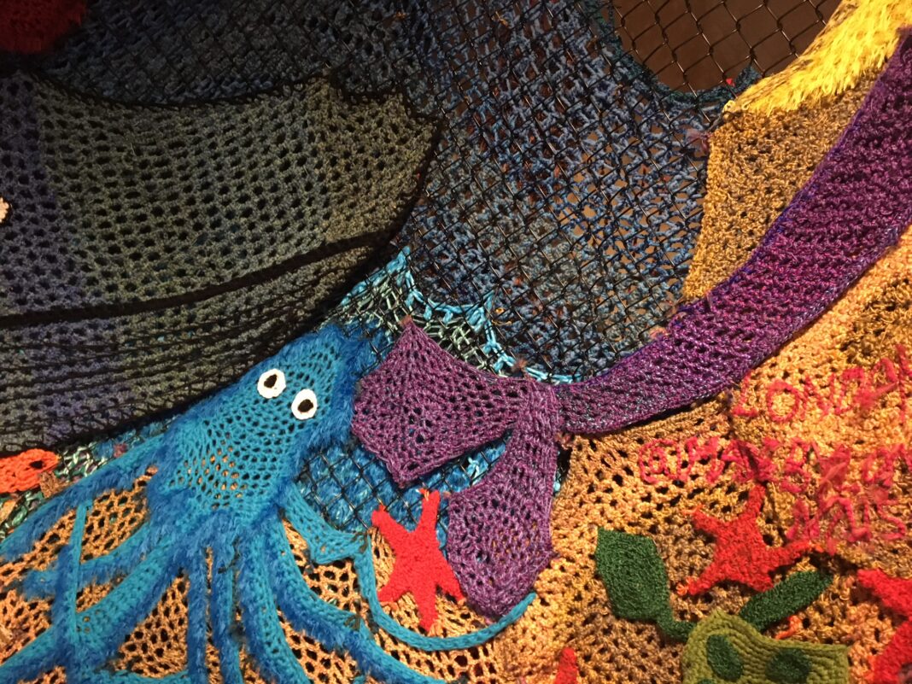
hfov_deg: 61.7
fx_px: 764
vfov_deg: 48.2
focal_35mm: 29
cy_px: 342
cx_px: 456
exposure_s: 1/15
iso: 400
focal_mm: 4.15
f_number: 2.2
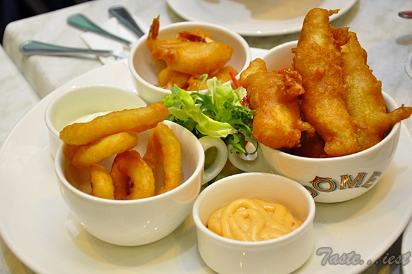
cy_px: 137
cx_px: 206
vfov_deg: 20.1
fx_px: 772
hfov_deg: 29.9
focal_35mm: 68
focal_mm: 45
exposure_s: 1/60
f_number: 4.8
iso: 2000
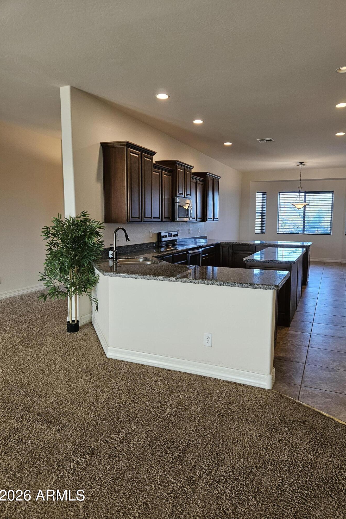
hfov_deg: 53.0
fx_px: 346
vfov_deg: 73.7
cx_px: 193
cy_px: 259
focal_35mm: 24
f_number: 1.8
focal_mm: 5.4
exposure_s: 1/120
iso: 200
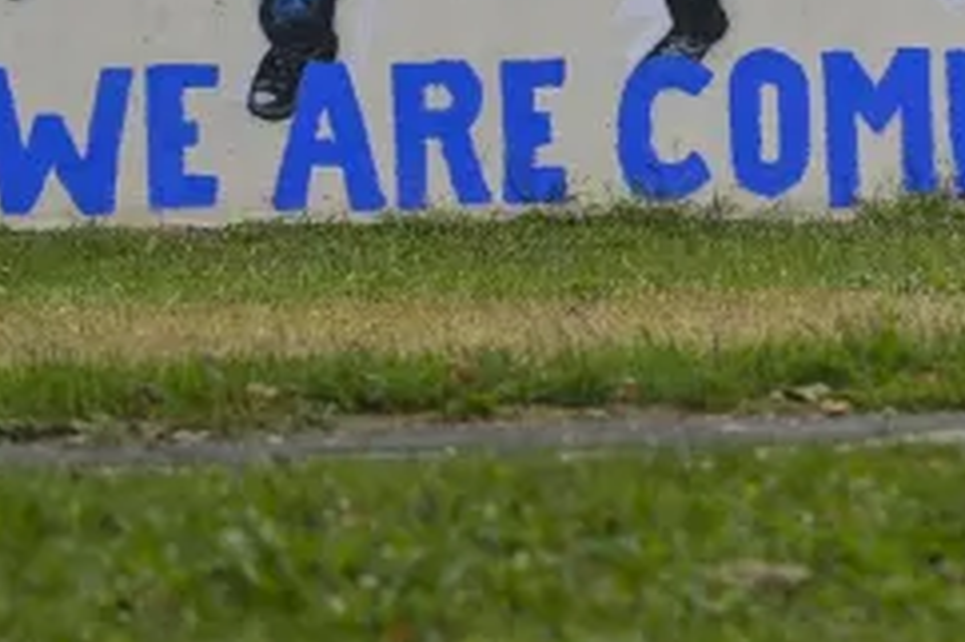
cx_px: 1025
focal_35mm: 330
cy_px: -10
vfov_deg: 4.2
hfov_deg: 6.2
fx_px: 8840
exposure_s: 1/1250
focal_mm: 105
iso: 160
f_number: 2.8
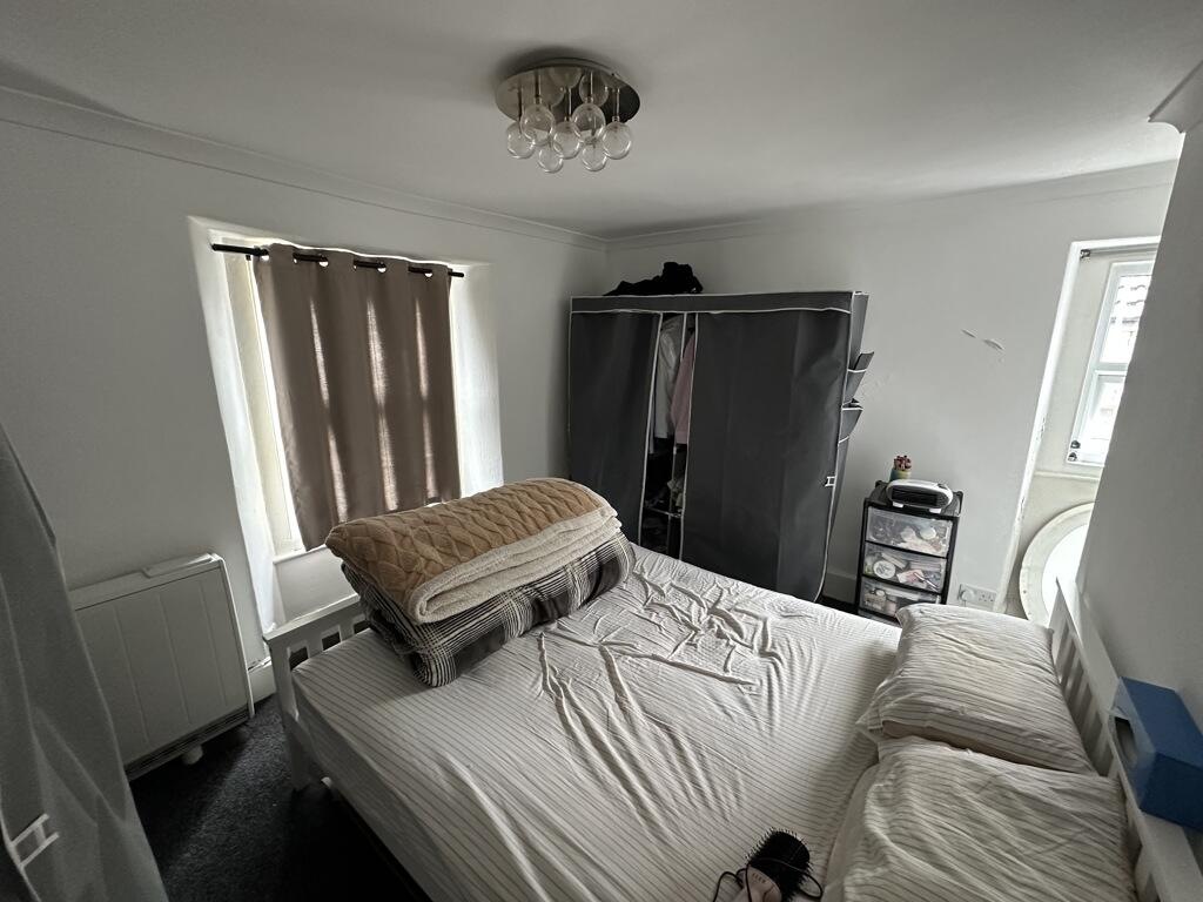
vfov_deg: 85.7
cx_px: 602
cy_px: 451
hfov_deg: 102.1
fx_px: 487
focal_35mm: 14
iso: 400
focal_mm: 2.22
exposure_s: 1/60
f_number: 2.2
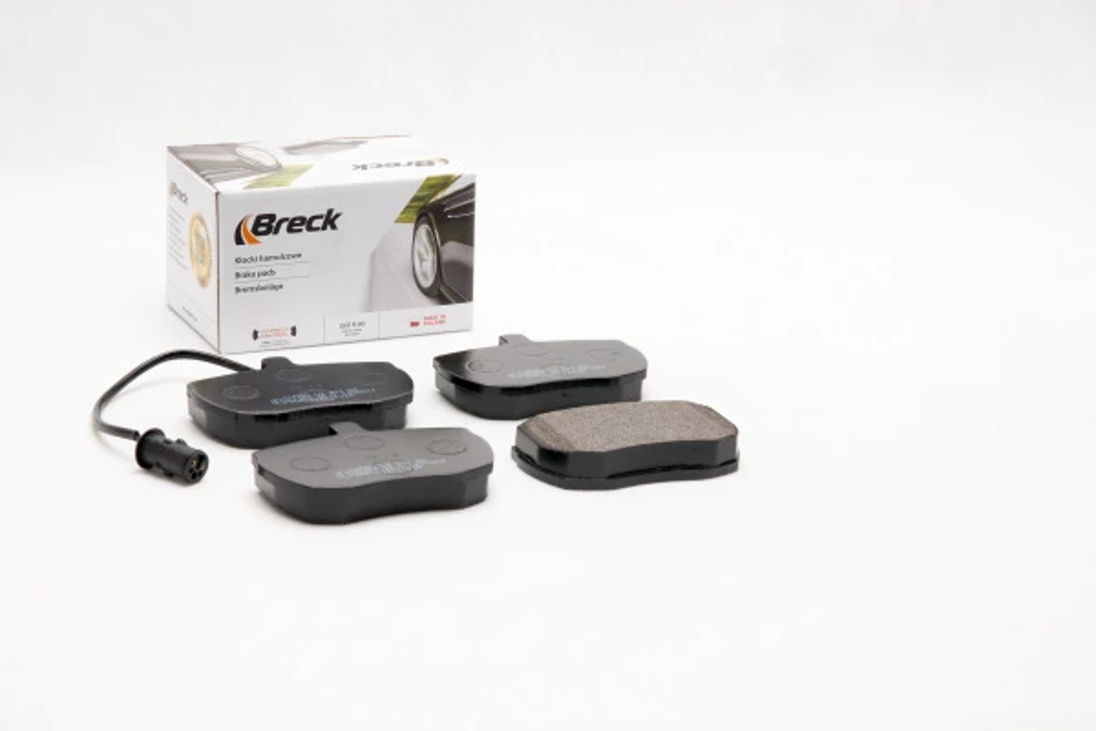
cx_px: 548
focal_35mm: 82
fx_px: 2511
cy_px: 366
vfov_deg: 16.6
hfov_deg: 24.6
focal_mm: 55
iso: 100
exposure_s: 1/200
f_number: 11
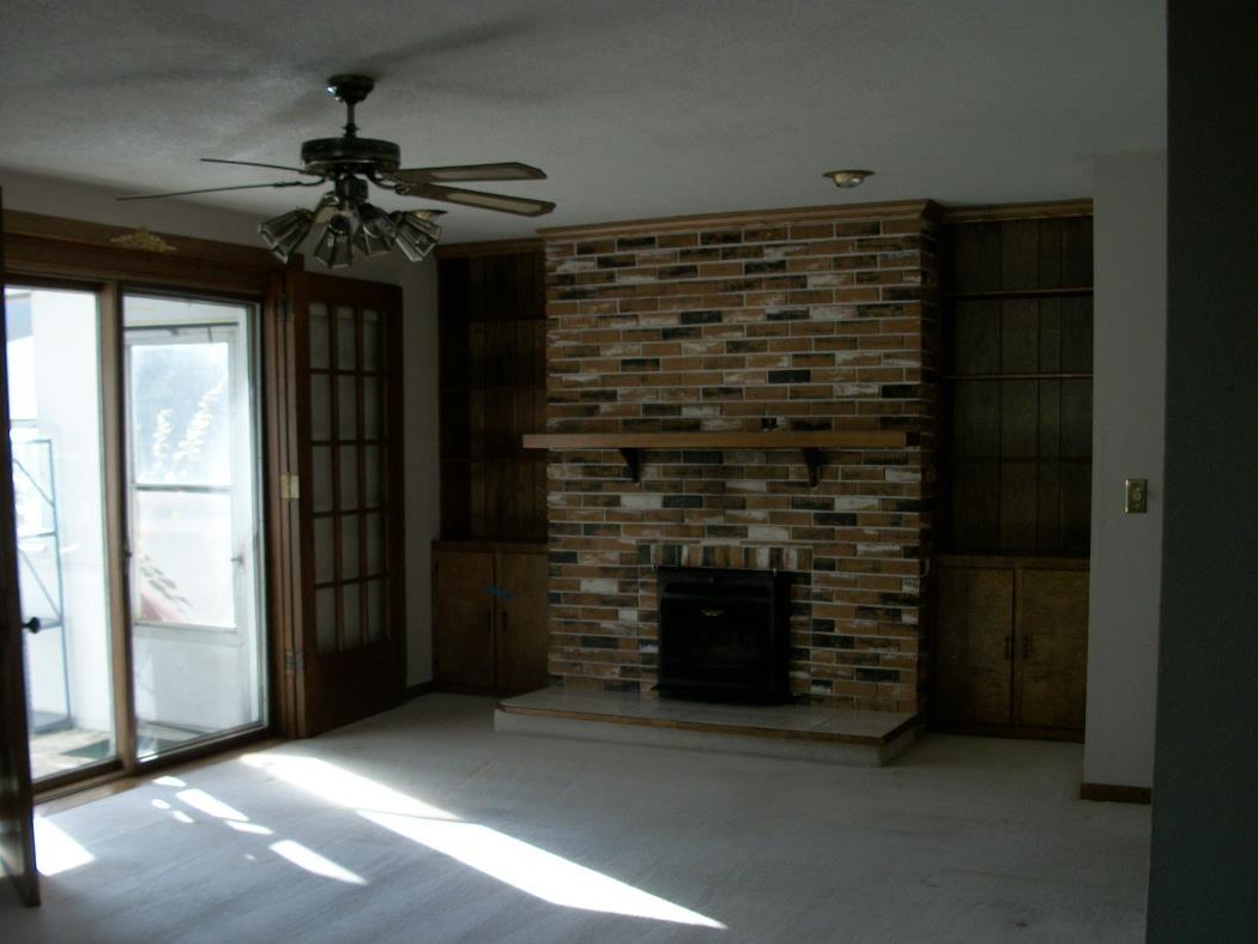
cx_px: 516
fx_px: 1418
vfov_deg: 36.7
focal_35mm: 39
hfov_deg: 47.6
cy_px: 558
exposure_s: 1/80
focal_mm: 5.7
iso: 80
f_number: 2.9
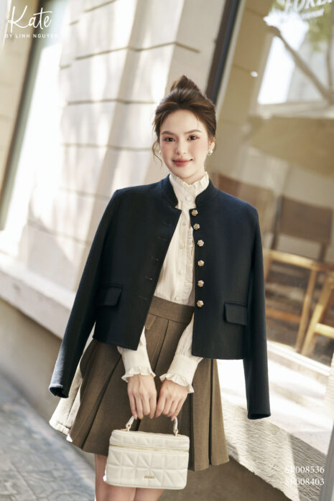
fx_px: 696
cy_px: 250
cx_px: 167
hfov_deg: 27.0
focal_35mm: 50
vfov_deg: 39.6
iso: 400
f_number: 1.4
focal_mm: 50
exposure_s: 1/1000
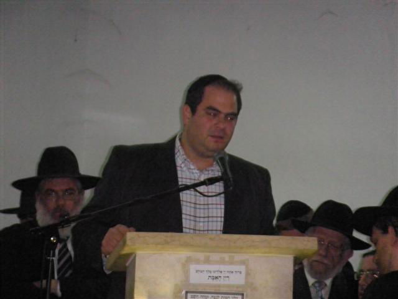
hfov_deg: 14.1
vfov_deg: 10.6
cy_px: 150
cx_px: 199
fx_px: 1610
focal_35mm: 140
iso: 800
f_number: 4.8
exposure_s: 1/60
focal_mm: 23.3
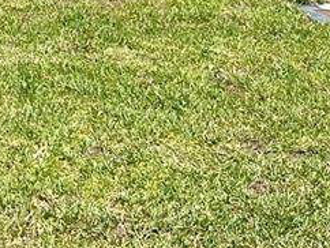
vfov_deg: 11.8
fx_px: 1050
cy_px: -270
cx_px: -248
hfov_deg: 15.5
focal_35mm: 110
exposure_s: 1/4149
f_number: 1.6
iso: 50
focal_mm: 5.1
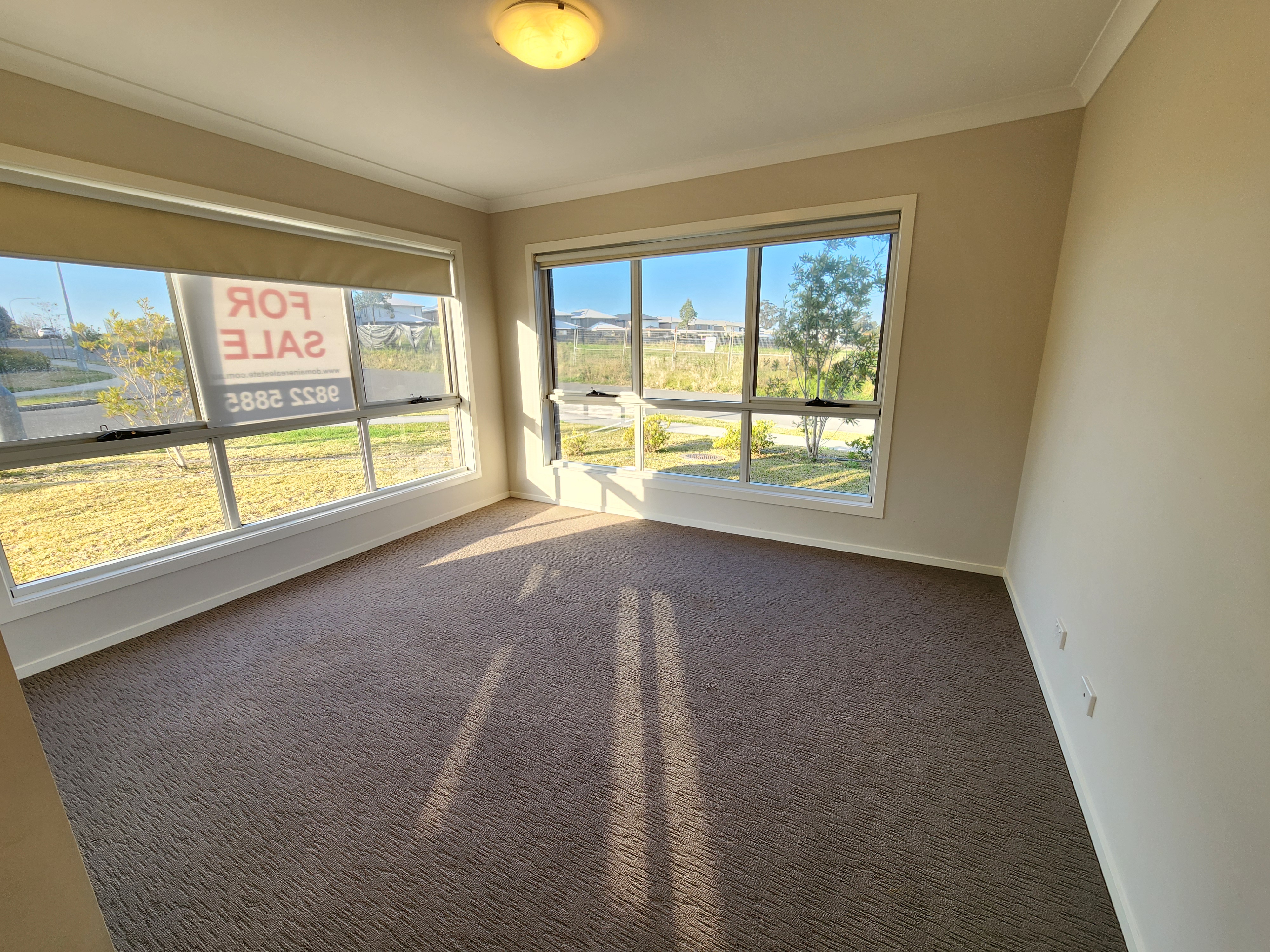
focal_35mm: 13
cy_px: 476
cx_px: 635
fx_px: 477
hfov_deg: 106.2
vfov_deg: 89.9
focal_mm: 2.2
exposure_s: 1/154
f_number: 2.2
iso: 50
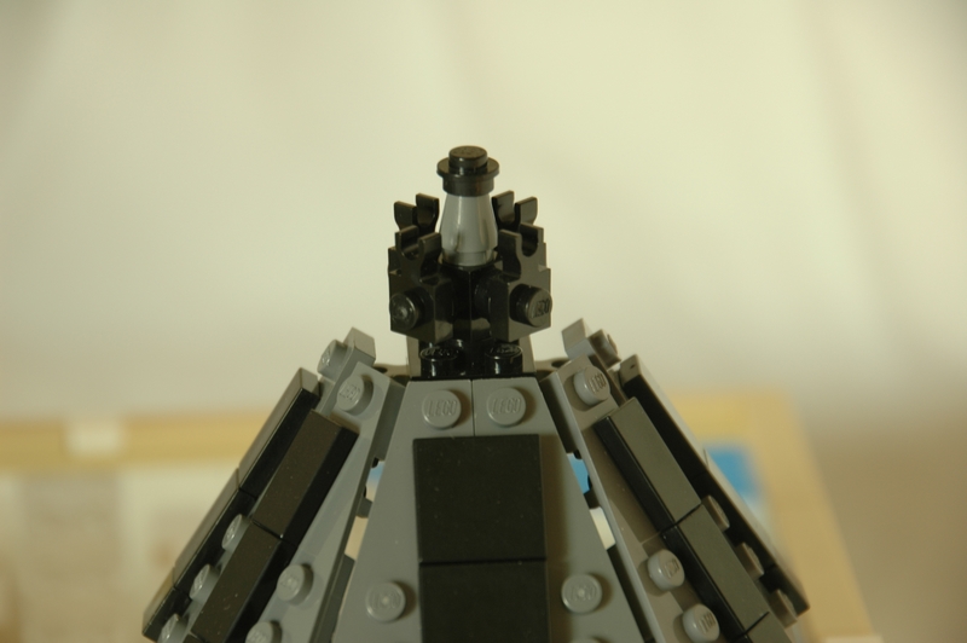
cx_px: 484
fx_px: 5636
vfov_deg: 6.5
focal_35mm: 210
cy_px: 322
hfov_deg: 9.8
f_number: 6
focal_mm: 140
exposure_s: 1/5
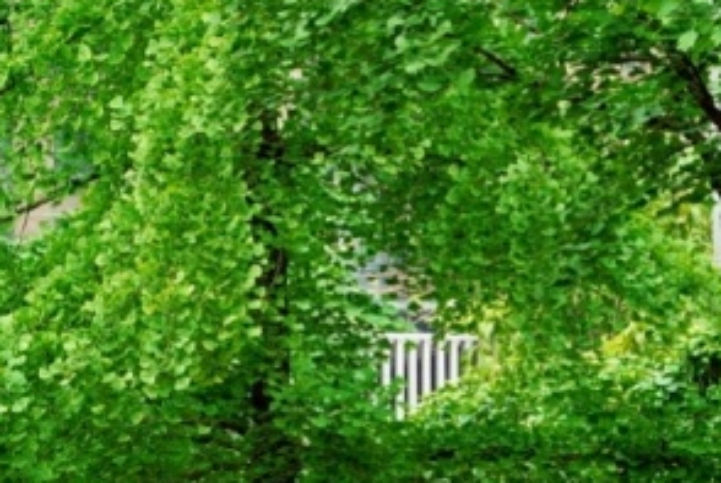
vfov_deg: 3.2
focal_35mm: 428
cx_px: -54
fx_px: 8585
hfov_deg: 4.8
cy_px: 749
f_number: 6.3
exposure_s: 1/160
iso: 160
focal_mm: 105
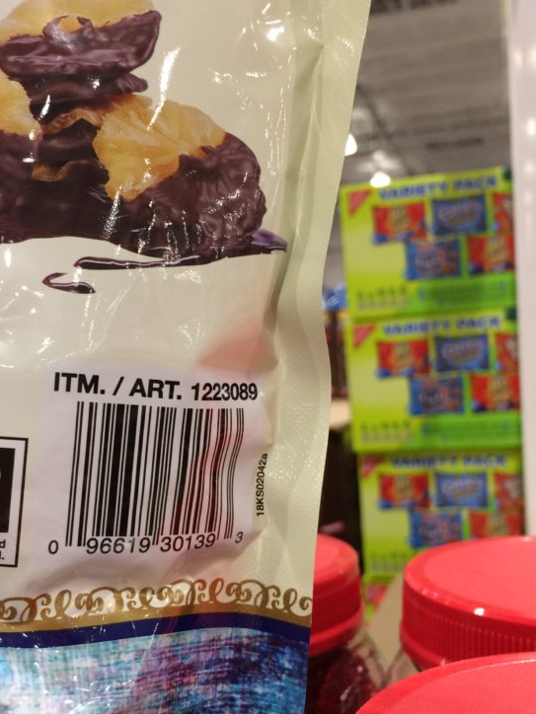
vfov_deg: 45.8
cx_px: 239
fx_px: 846
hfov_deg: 35.1
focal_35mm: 41
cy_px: 365
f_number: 2.2
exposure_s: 1/30
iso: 100
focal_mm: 4.15
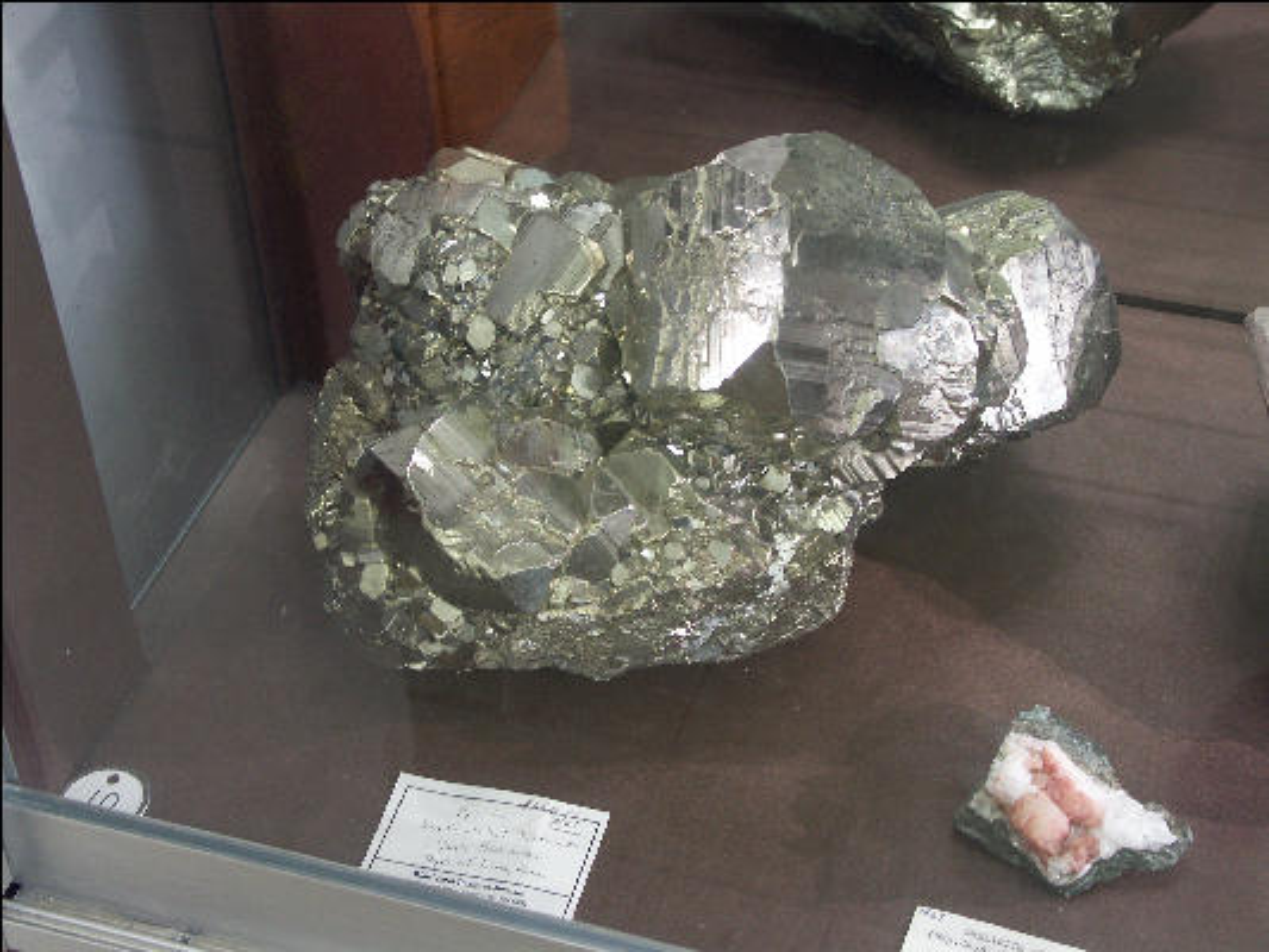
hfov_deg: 29.4
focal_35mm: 66
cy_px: 476
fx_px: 2420
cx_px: 634
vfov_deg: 22.3
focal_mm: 16.41
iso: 125
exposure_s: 1/15
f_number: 3.2
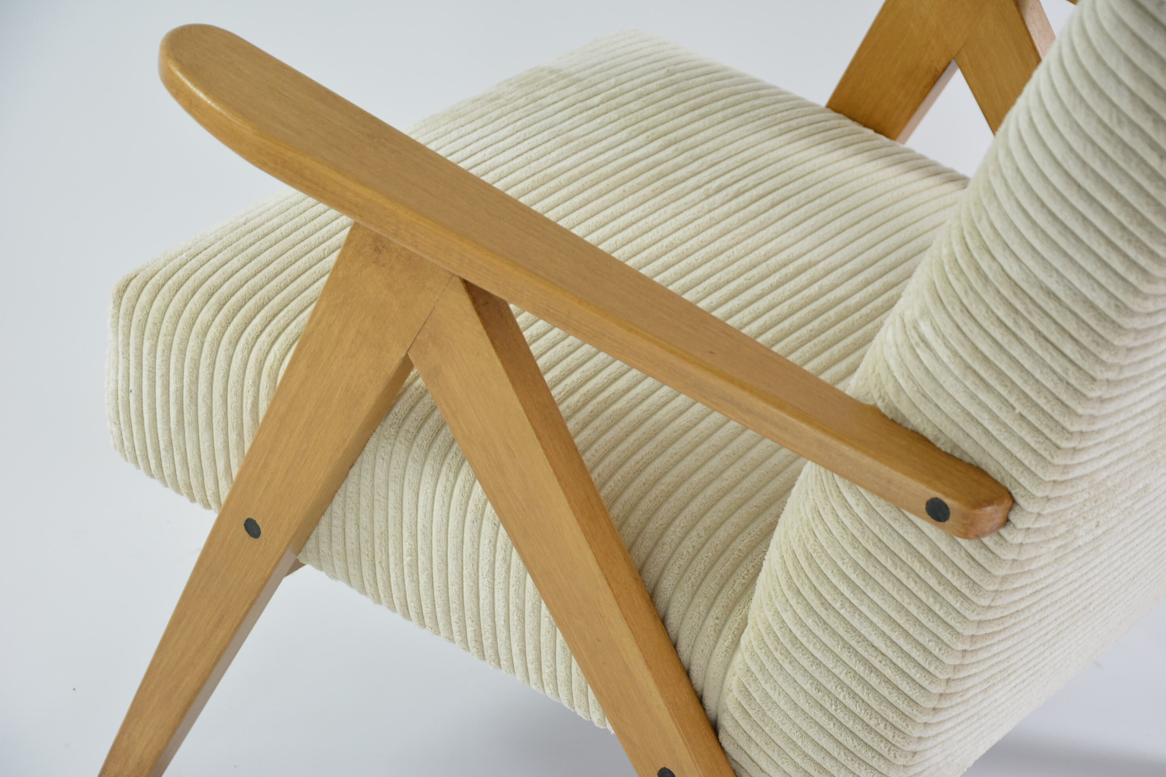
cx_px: 588
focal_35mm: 100
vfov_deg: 13.7
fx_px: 3238
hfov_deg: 20.4
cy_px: 386
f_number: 5.6
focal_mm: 66
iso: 800
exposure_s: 1/125
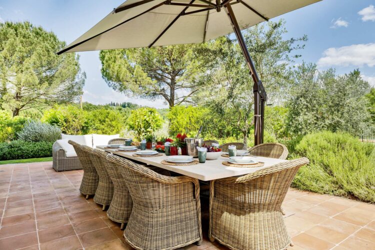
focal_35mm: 22
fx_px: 229
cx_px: 188
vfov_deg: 57.2
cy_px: 125
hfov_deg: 78.6
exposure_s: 1/100
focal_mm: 22
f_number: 10
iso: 200
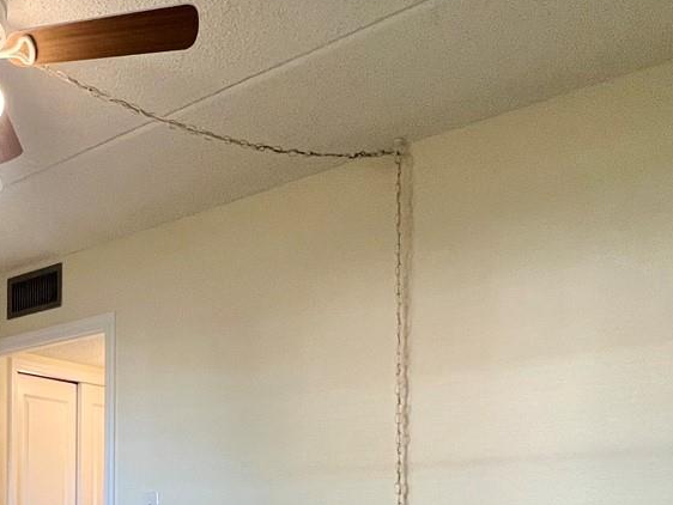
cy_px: 547
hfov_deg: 42.4
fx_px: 720
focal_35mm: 37
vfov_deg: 33.9
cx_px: -18
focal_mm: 1.57
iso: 250
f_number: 1.8
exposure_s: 1/120
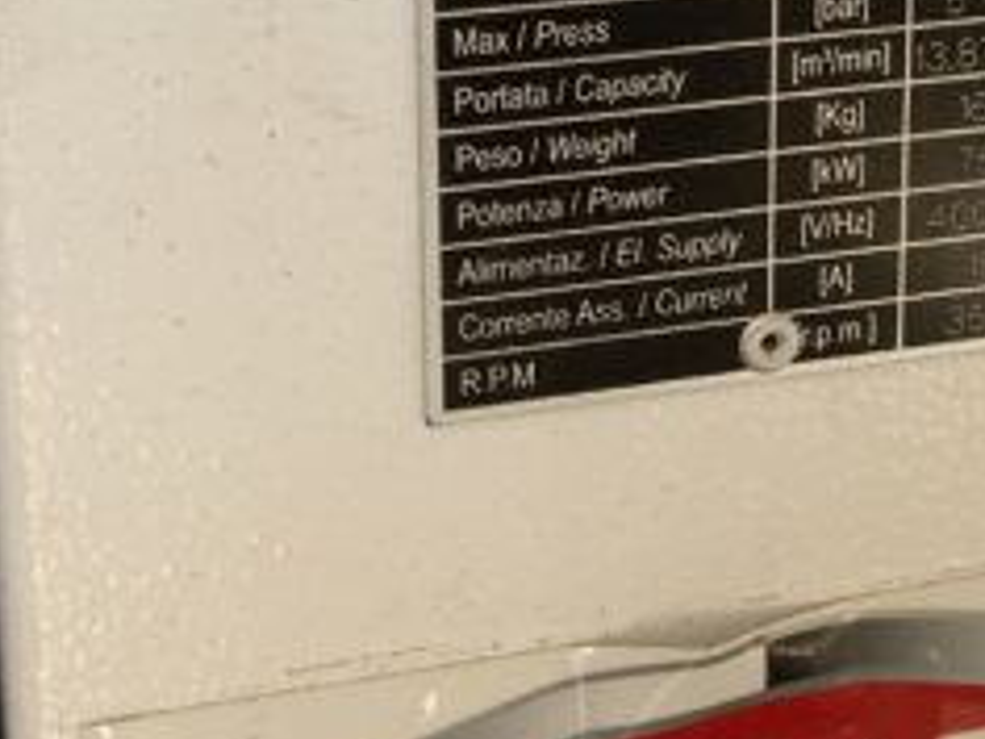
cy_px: 372
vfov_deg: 11.8
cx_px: 860
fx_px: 3585
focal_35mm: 126
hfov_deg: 15.5
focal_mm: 3
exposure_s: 1/122
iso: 32
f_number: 1.8
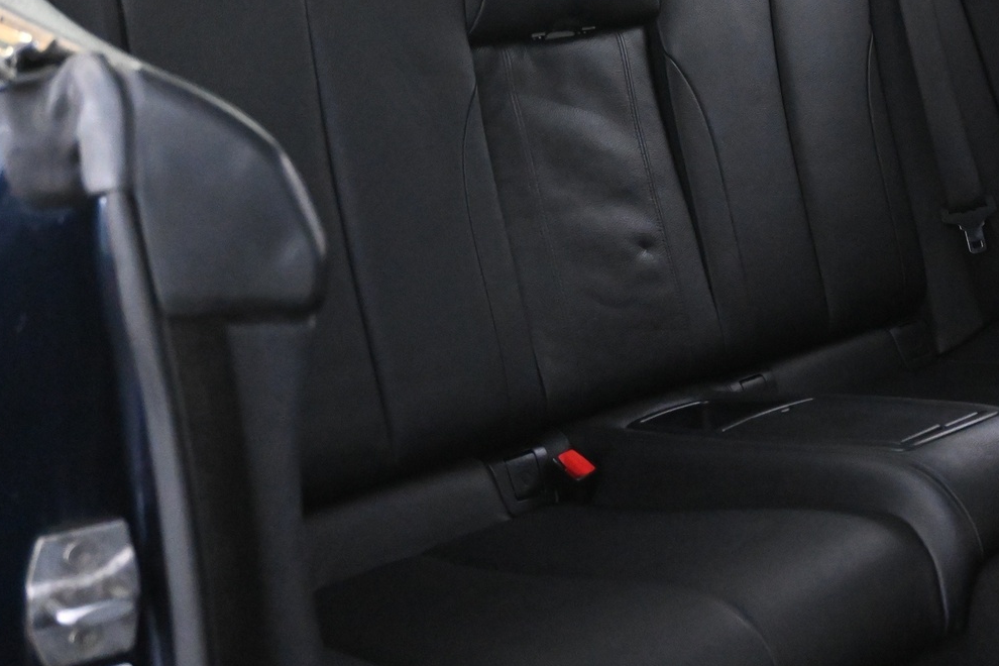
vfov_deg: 24.3
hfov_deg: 35.4
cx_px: 741
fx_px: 1532
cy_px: 187
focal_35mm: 55
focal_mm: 22.5
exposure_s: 1/40
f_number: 4
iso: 8000
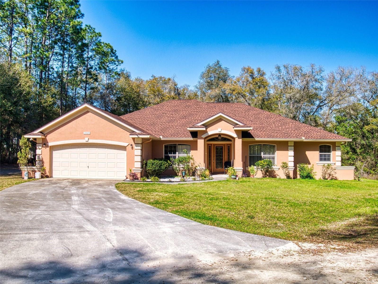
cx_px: 189
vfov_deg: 44.2
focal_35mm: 32
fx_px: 350
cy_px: 142
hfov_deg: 56.8
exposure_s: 1/800
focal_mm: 16
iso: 200
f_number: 9
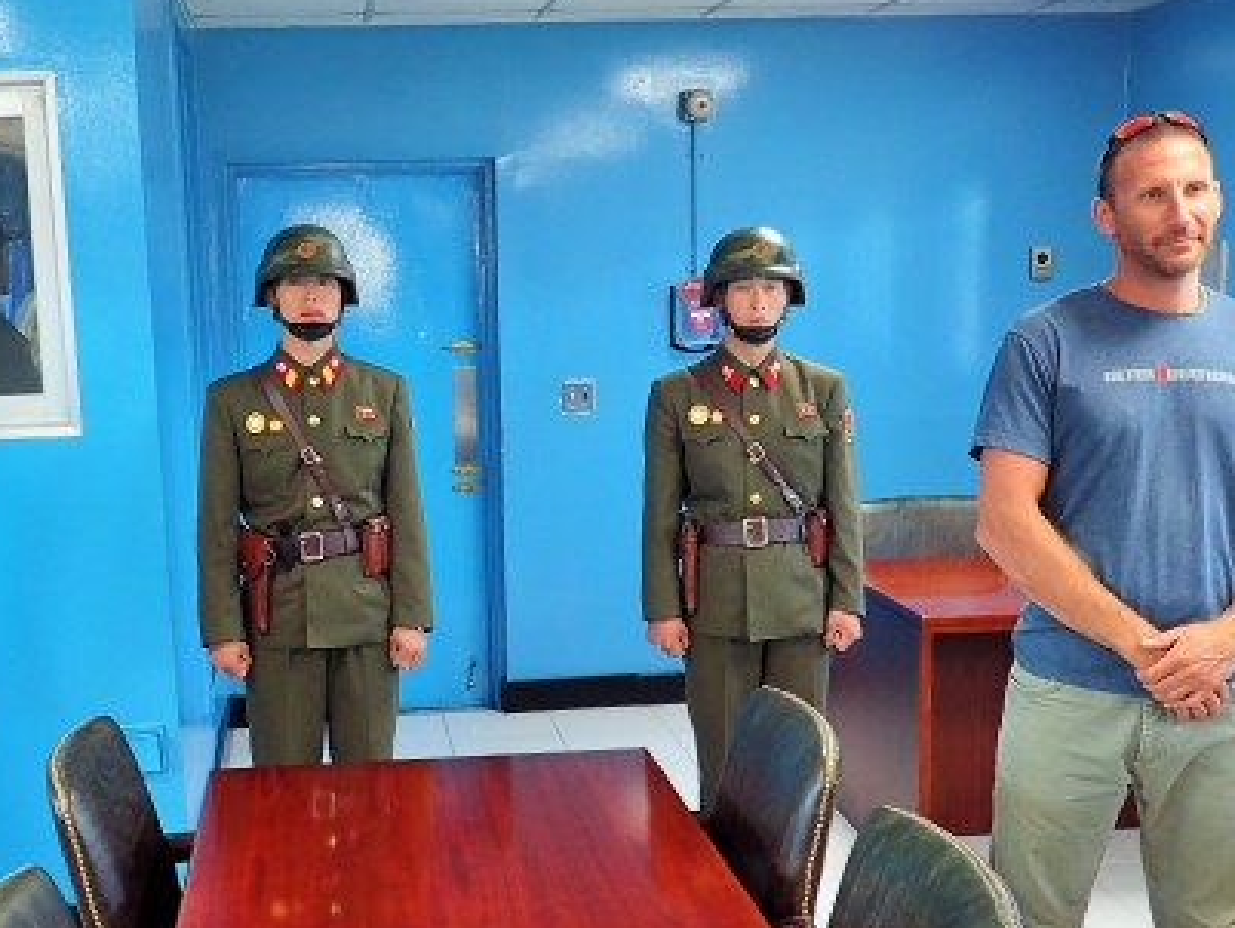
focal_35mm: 46
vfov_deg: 31.4
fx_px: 1642
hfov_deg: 40.9
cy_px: 564
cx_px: 458
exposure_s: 1/60
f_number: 2
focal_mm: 4.5
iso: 200
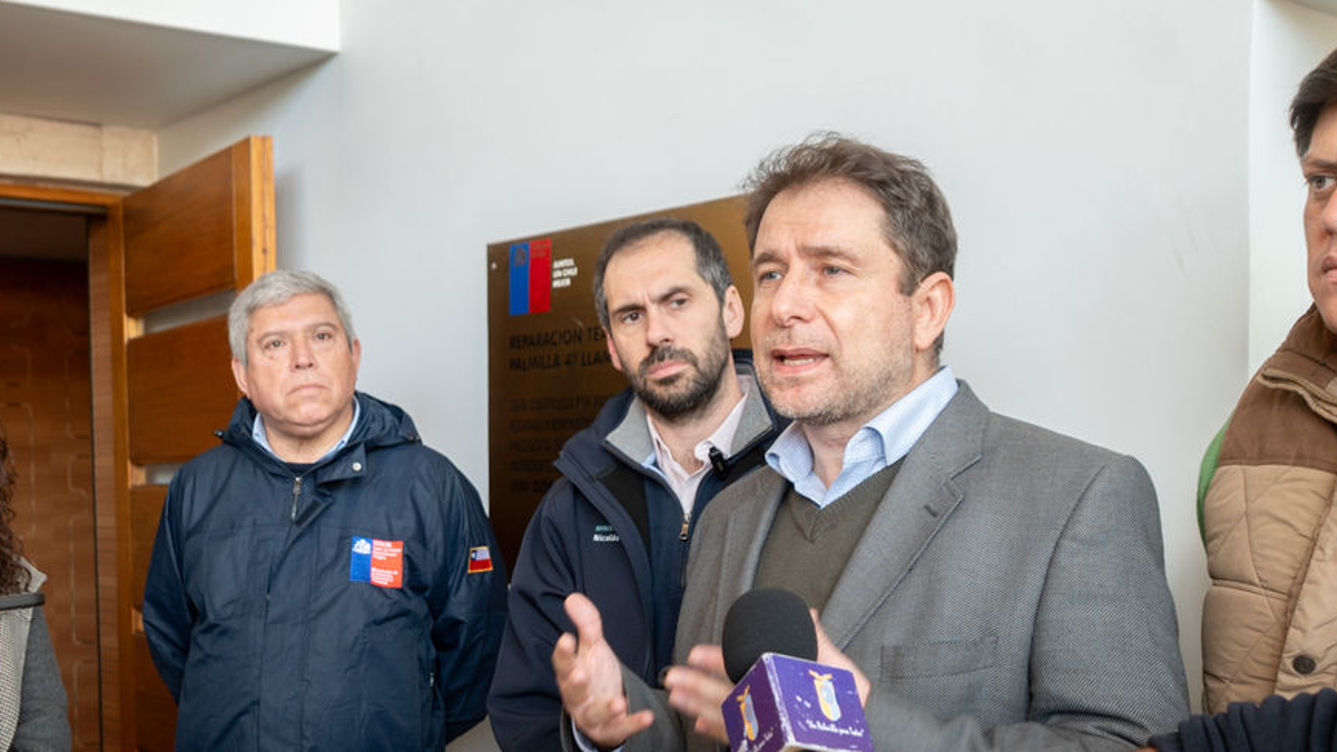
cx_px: 655
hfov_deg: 58.0
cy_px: 589
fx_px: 1206
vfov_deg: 33.8
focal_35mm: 34
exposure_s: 1/80
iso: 320
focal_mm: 22
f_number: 2.8
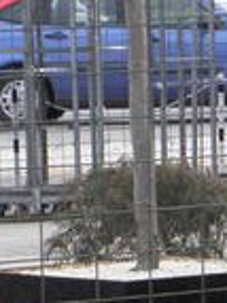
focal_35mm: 471
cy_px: 540
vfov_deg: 4.2
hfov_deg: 3.2
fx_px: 4124
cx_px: 180
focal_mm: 18.76
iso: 125
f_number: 4.2
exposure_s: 1/40
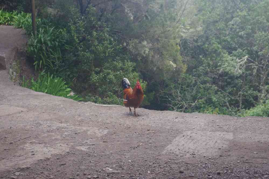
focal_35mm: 82
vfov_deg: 16.6
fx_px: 616
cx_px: 134
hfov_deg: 24.6
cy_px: 90
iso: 1600
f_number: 9
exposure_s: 1/100
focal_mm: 55
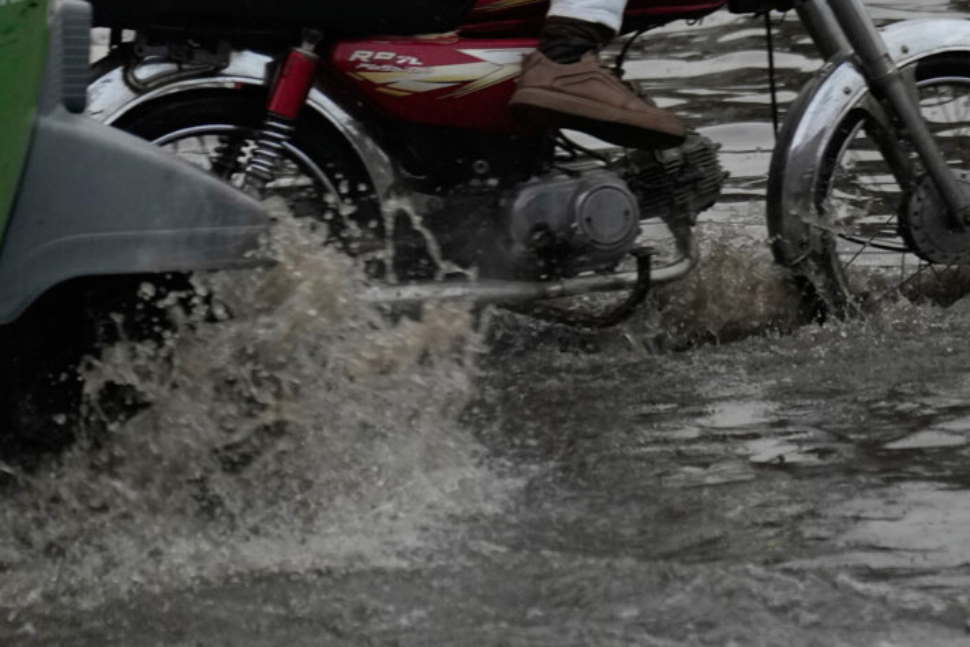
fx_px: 6789
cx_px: 460
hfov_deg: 8.2
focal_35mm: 252
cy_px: -104
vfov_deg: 5.4
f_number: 2.8
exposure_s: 1/400
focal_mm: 70
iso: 1000
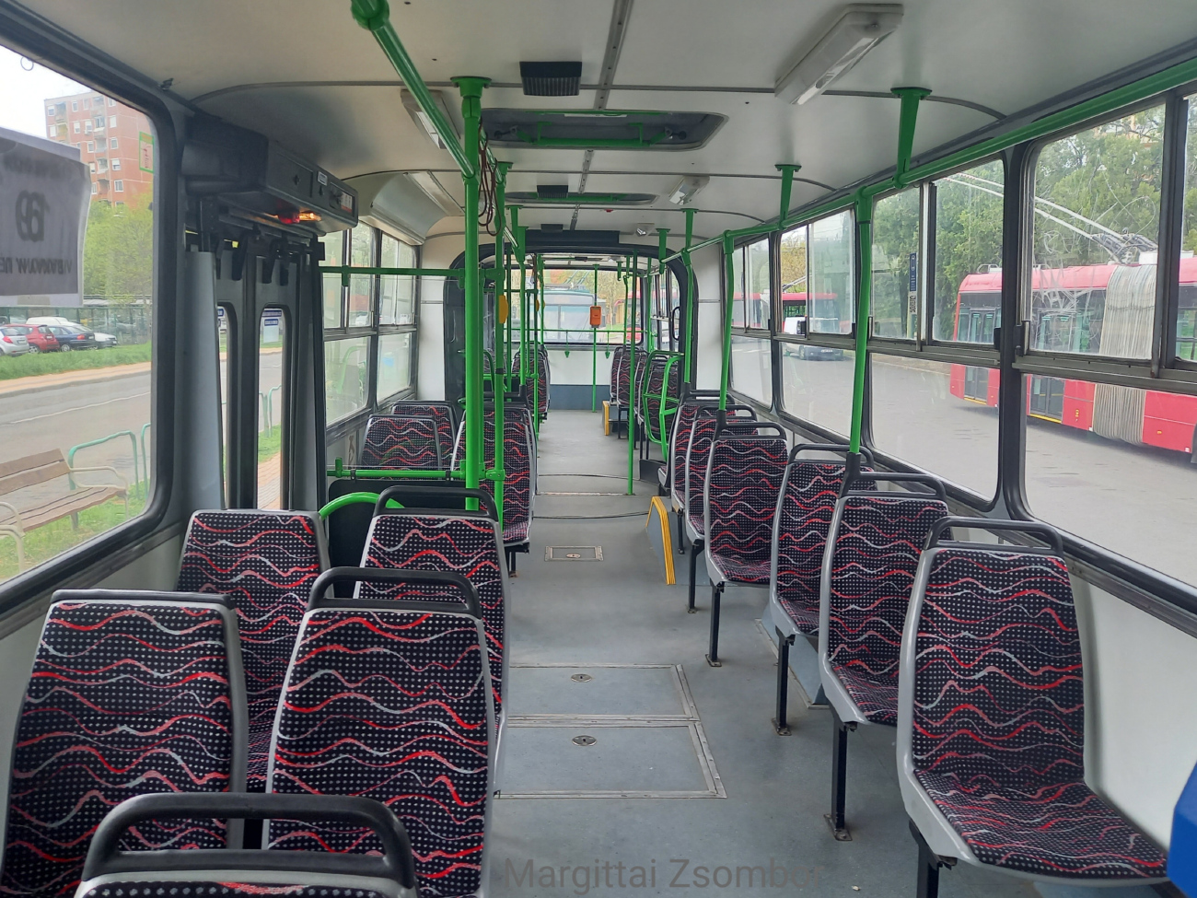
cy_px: 449
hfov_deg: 69.4
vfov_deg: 54.9
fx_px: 864
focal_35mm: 25
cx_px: 598
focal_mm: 4.6
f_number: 2
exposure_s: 1/124
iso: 50
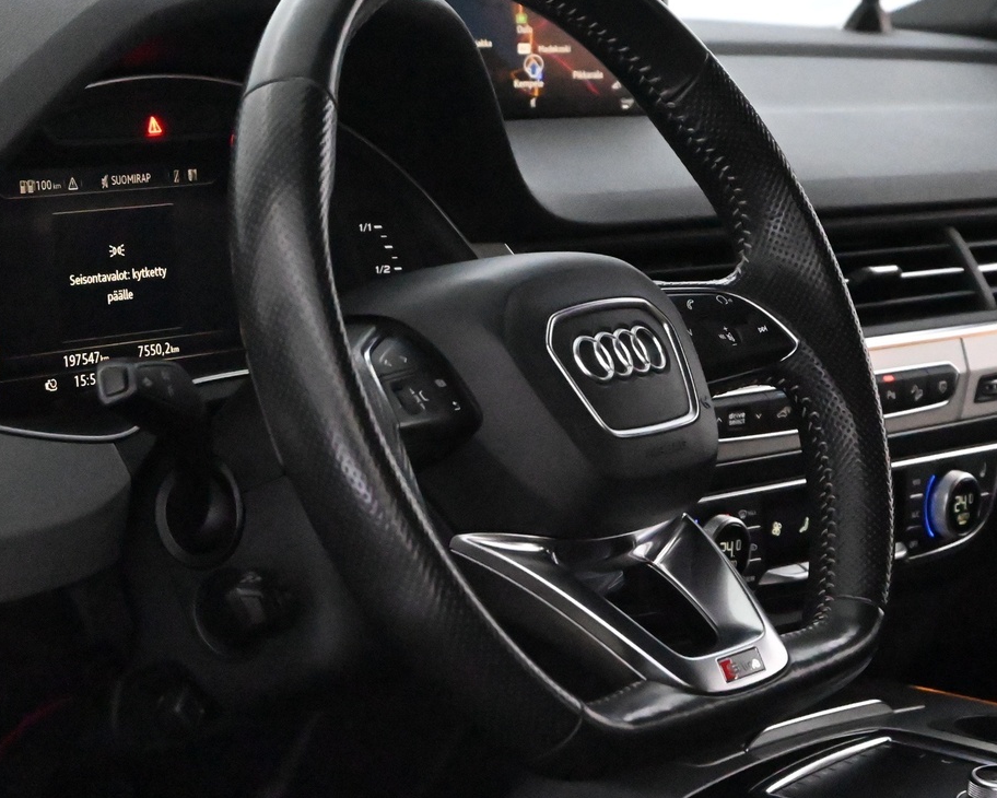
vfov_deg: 12.9
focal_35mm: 120
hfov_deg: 15.9
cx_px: 773
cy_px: 359
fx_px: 3542
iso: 20000
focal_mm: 48
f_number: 6
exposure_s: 1/80
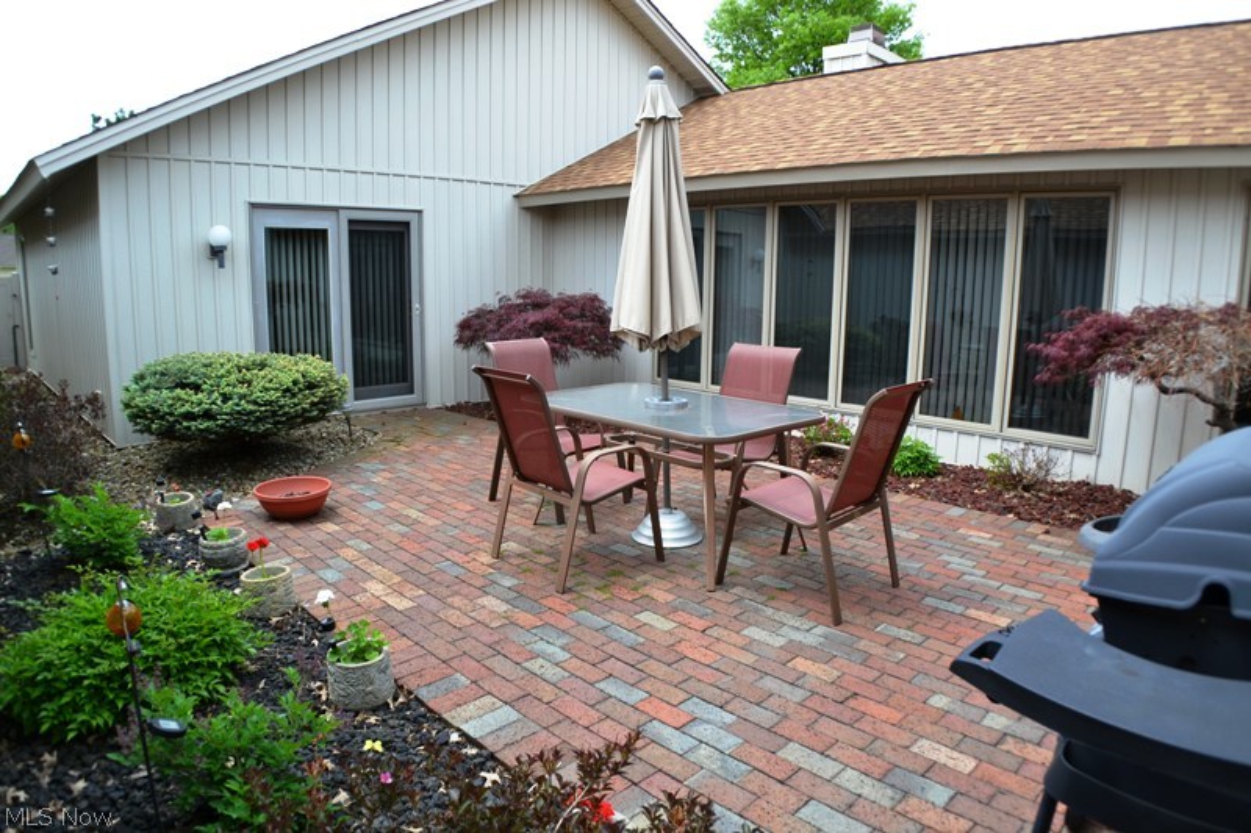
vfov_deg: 47.9
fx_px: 938
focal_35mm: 27
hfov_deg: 67.4
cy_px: 416
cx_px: 626
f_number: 6.3
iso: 100
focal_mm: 18
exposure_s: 1/160
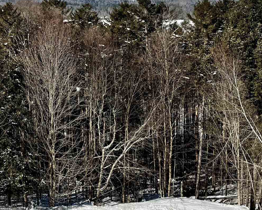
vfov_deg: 20.4
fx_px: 566
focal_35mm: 73
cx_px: -35
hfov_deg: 24.1
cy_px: 11
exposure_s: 1/7092
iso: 80
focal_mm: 6.76
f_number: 1.78
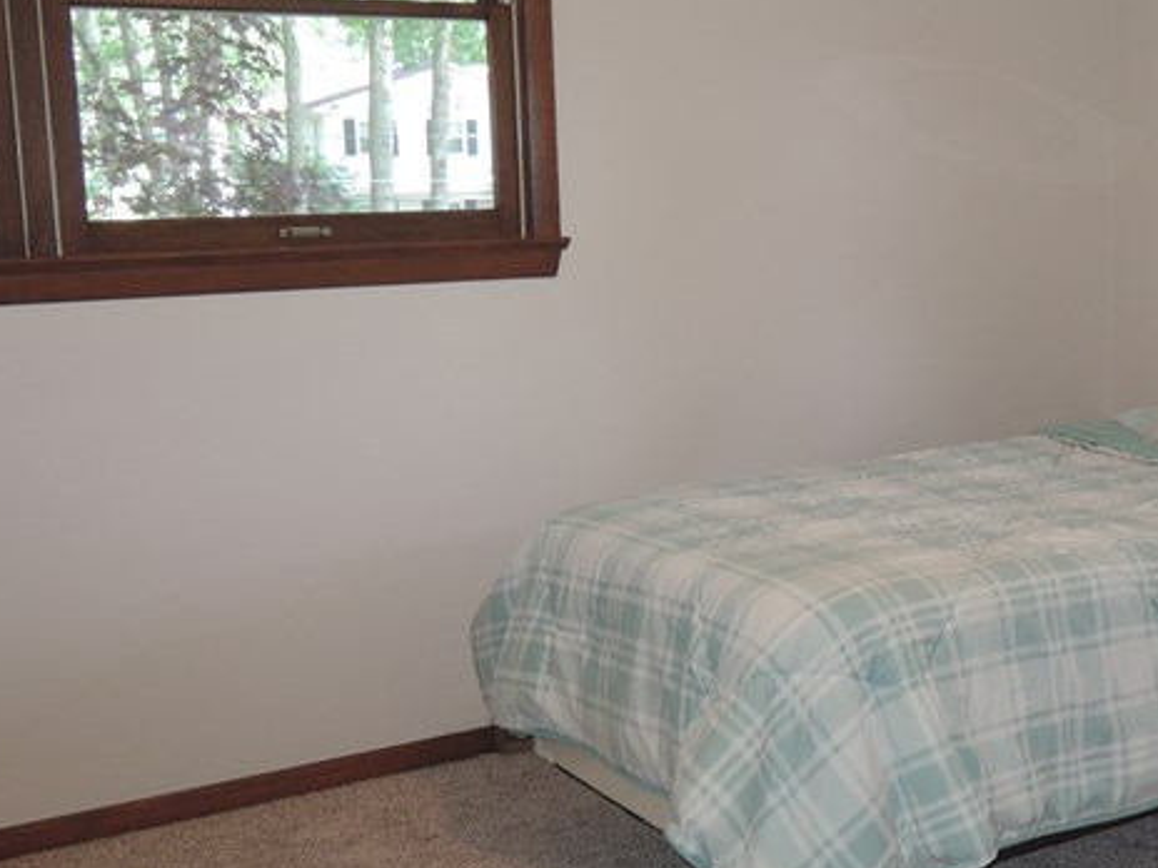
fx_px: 1773
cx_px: 958
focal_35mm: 53
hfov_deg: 34.8
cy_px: 459
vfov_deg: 27.5
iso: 140
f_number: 2.8
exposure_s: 1/30
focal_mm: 5.1
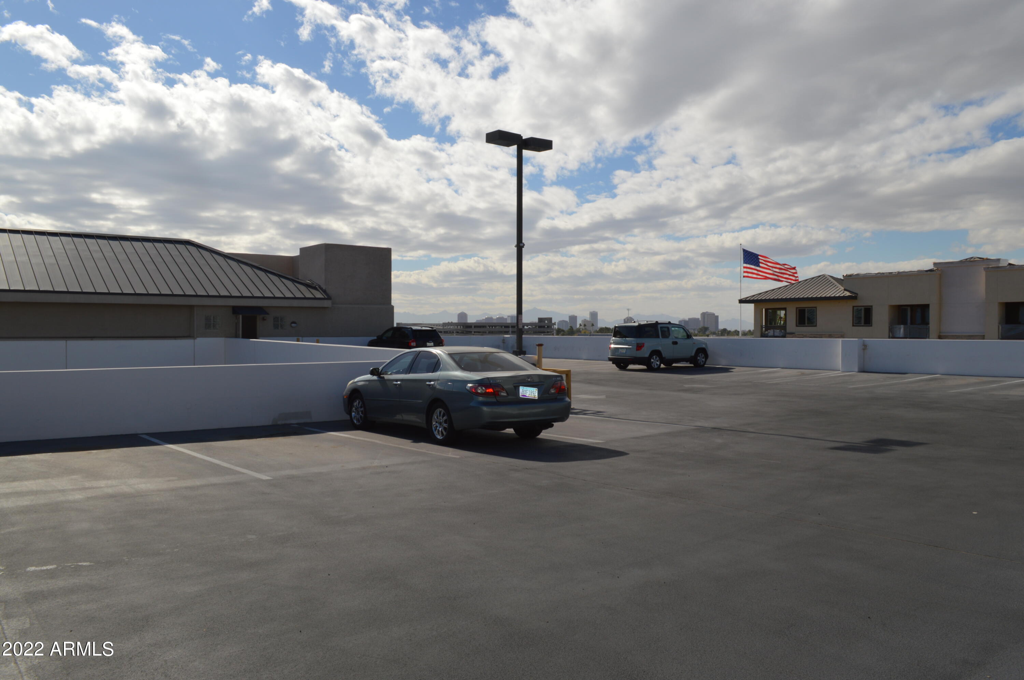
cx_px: 512
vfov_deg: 47.8
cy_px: 340
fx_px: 767
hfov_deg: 67.4
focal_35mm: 27
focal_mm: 18
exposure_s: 1/200
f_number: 13
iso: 100
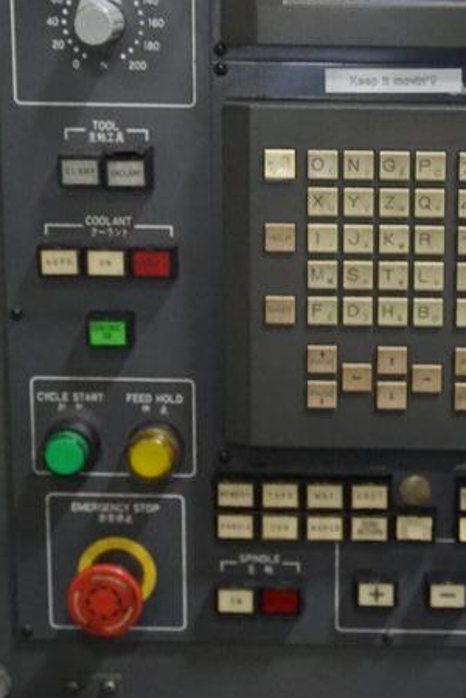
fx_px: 1243
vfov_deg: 30.7
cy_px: 147
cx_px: 407
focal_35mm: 64
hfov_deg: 20.9
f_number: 4
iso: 3200
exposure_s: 1/50
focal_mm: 20
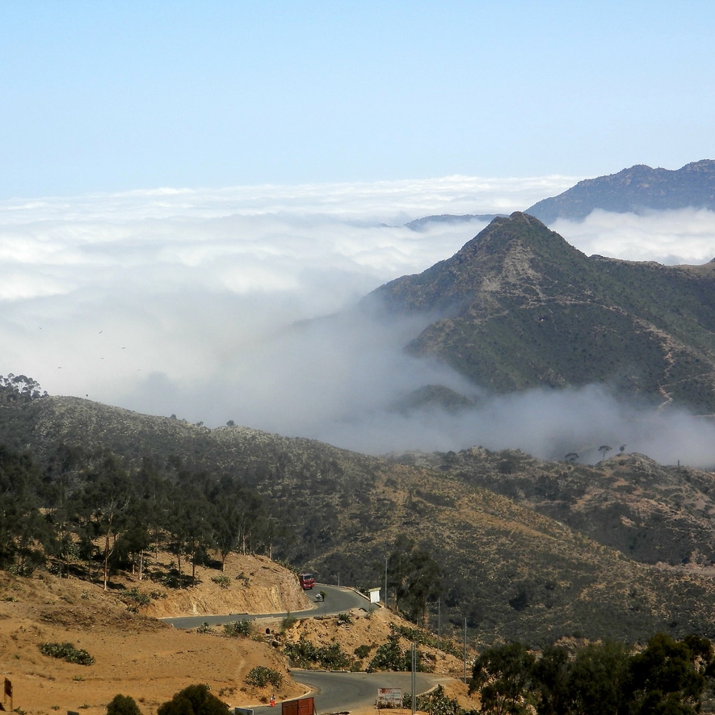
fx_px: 3646
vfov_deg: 11.2
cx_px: 363
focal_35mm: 156
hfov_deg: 11.2
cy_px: 358
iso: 80
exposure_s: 1/1250
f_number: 4.7
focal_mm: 23.6
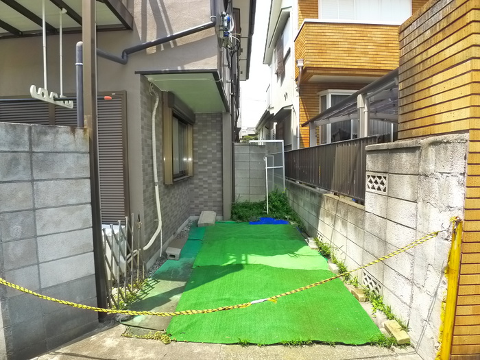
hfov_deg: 71.6
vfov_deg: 56.8
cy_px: 180
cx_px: 240
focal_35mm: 24
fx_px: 333
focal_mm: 5.1
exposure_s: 1/500
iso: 400
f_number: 2.8
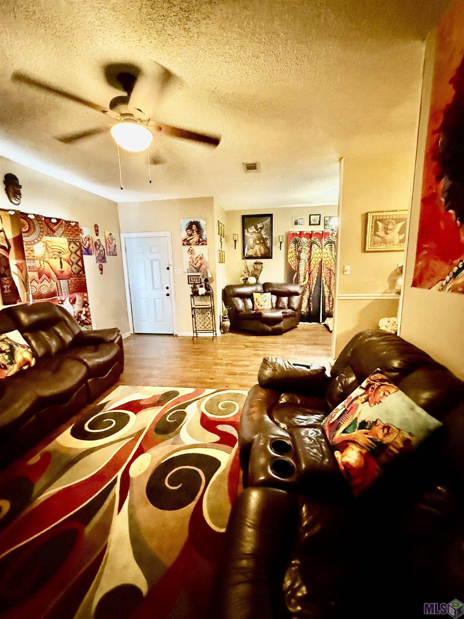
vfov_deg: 102.1
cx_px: 232
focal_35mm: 14
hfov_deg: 85.7
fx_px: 250
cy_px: 310
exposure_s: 1/30
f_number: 2.2
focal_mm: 2.22
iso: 1250
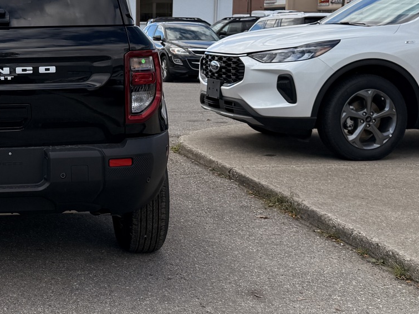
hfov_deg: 28.4
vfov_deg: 22.4
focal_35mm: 65
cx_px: 23
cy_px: 87
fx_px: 787
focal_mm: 6.76
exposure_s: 1/4167
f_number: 1.78
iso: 80
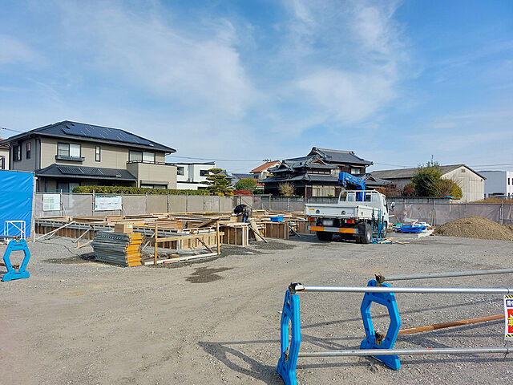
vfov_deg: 56.8
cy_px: 192
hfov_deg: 71.6
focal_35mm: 24
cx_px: 256
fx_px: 356
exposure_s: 1/1353
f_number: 1.8
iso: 25
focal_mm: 5.23
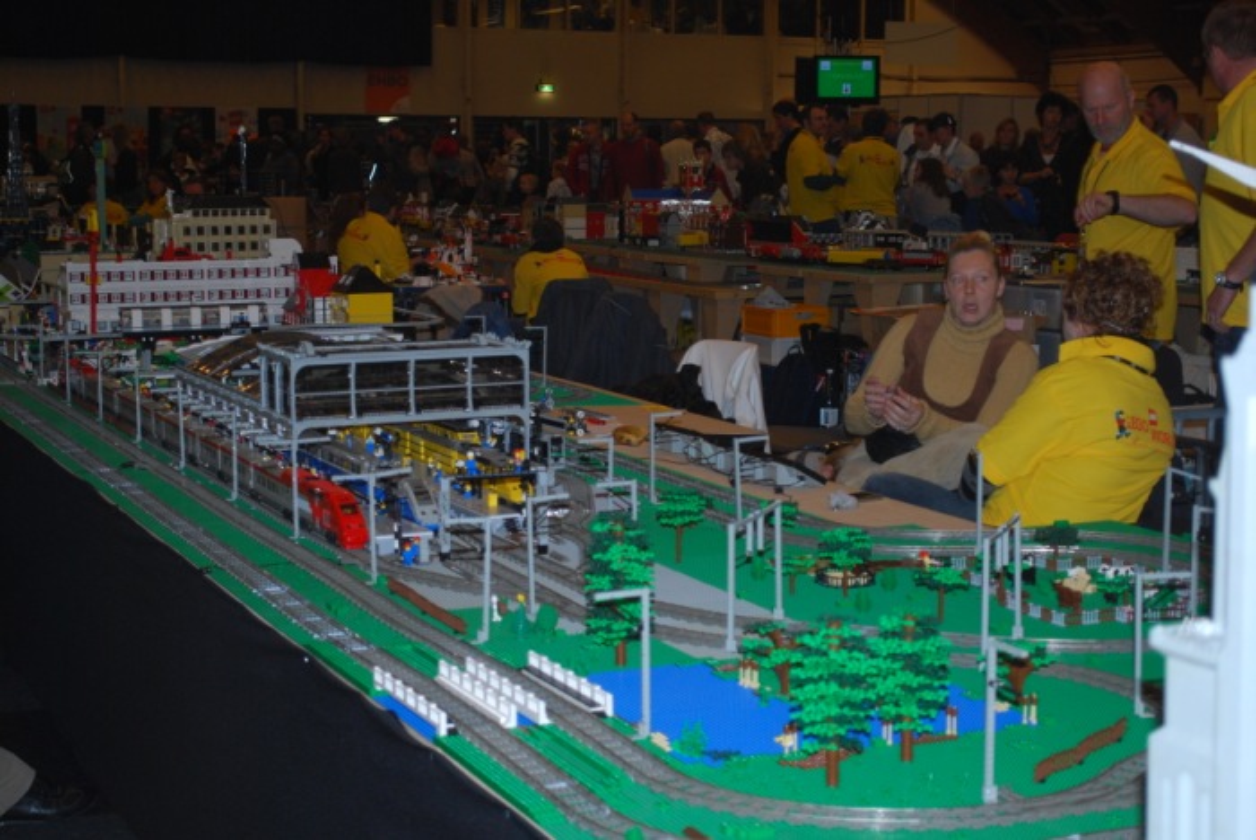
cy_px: 420
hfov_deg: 31.9
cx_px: 628
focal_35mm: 63
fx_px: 2200
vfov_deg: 21.6
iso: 360
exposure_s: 1/60
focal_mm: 42
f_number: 5.3
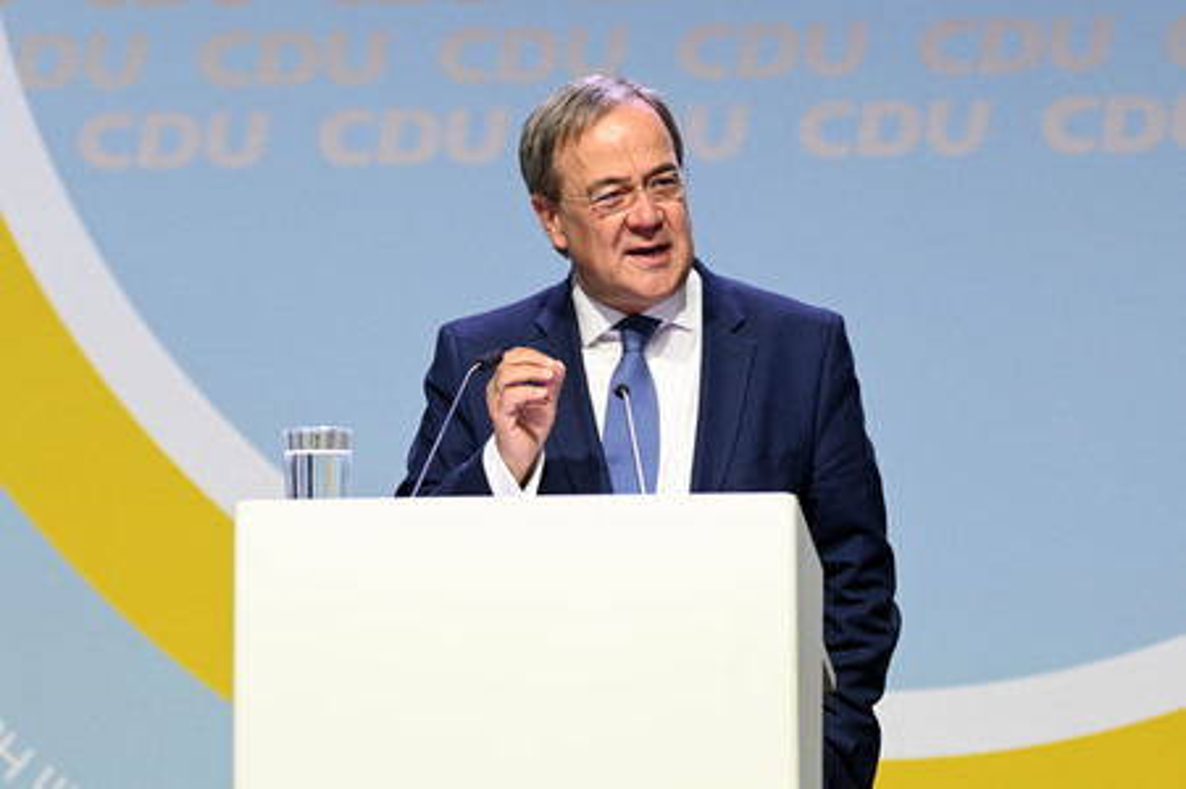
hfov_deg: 8.6
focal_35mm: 240
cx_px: 593
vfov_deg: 5.7
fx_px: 7901
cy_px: 394
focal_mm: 240
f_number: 5.6
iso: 6400
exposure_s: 1/500
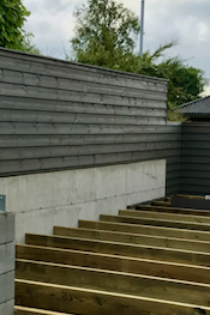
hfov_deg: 19.1
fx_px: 622
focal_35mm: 71
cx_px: 139
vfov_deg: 28.2
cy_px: 217
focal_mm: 3.99
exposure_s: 1/855
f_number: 1.8
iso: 20
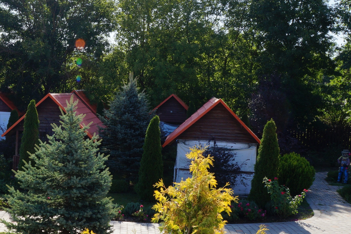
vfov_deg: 24.1
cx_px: 79
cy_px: 140
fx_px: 546
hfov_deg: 34.7
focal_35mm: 56
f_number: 13
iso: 100
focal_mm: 18
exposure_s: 1/60
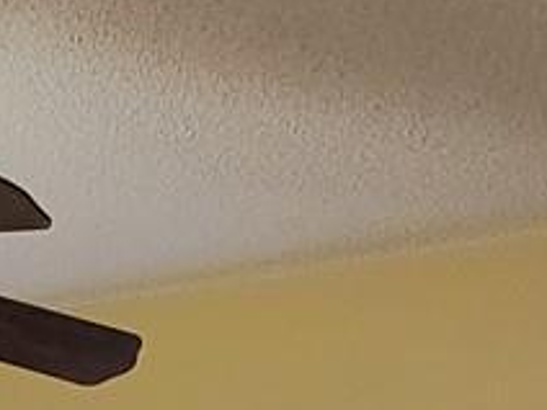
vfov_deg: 12.5
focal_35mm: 98
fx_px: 1549
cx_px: 34
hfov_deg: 19.6
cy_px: 918
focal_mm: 2.2
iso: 640
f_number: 2.2
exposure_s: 1/26.6
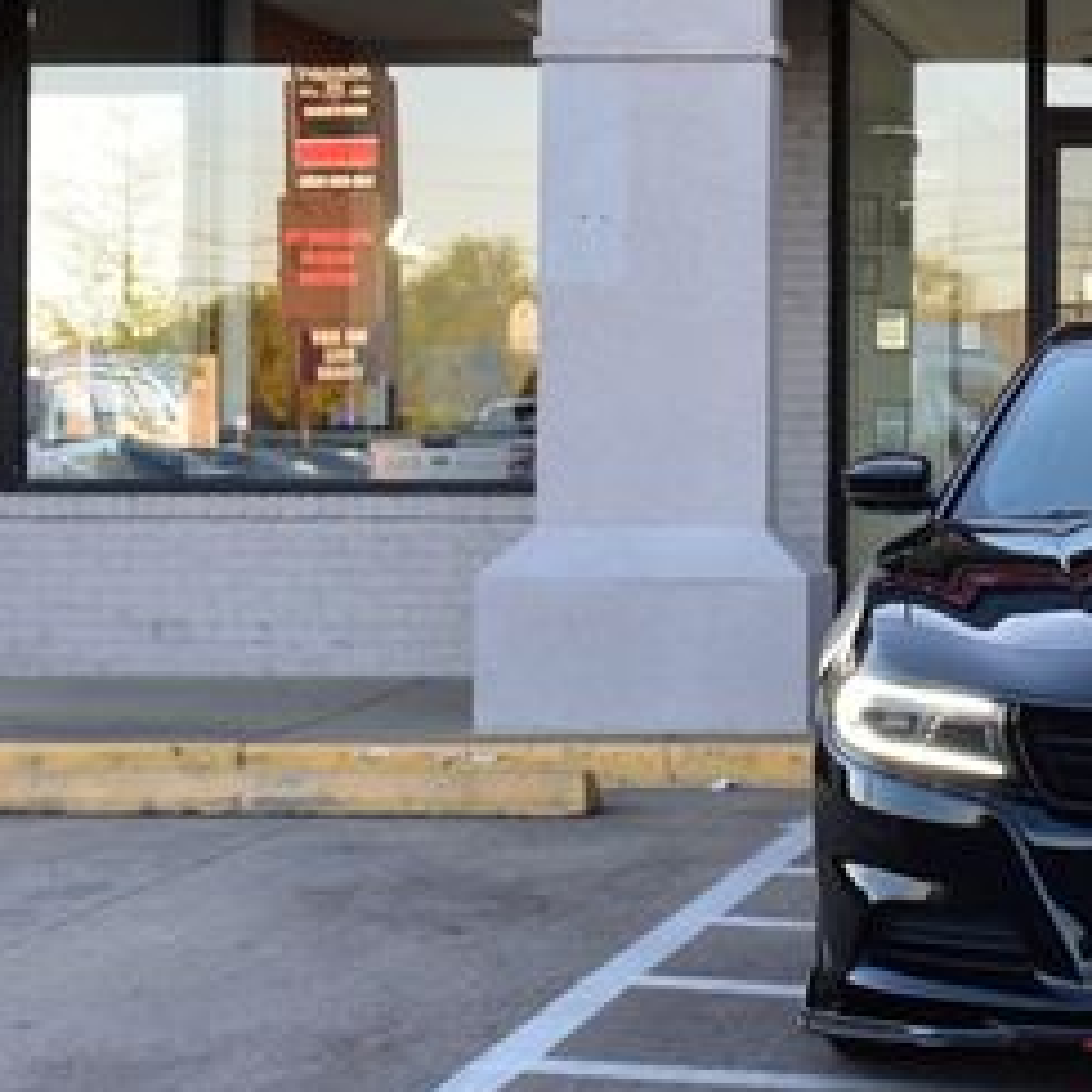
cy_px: 345
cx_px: 1356
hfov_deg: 17.0
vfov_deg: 17.8
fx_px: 3466
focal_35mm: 97
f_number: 8
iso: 400
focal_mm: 29
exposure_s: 1/60
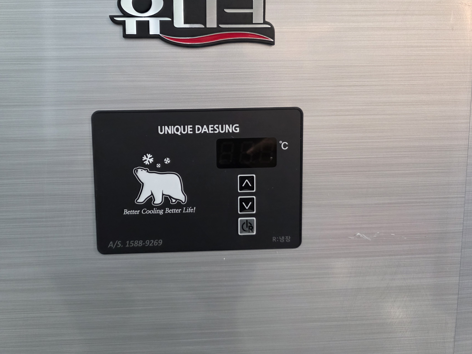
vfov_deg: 51.2
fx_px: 368
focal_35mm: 27
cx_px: 199
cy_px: 150
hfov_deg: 64.9
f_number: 1.7
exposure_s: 1/120
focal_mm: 6.3
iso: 500
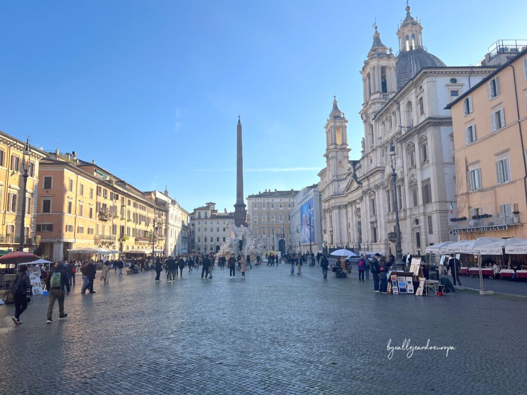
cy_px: 198
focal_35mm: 26
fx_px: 396
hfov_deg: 67.3
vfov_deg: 53.1
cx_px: 264
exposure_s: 1/3704
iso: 50
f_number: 1.5
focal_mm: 5.7
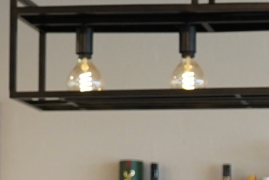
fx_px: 1442
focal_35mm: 193
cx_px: 306
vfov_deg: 7.1
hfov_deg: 10.5
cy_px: 189
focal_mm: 31
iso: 1600
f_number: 3.5
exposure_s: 1/250
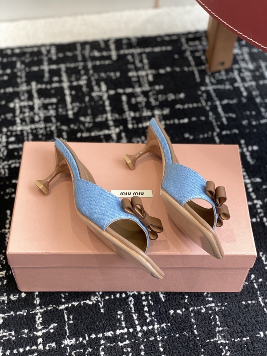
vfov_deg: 36.8
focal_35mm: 52
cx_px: 134
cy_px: 178
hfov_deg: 28.0
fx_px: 535
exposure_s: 1/122
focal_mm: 6
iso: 100
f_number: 2
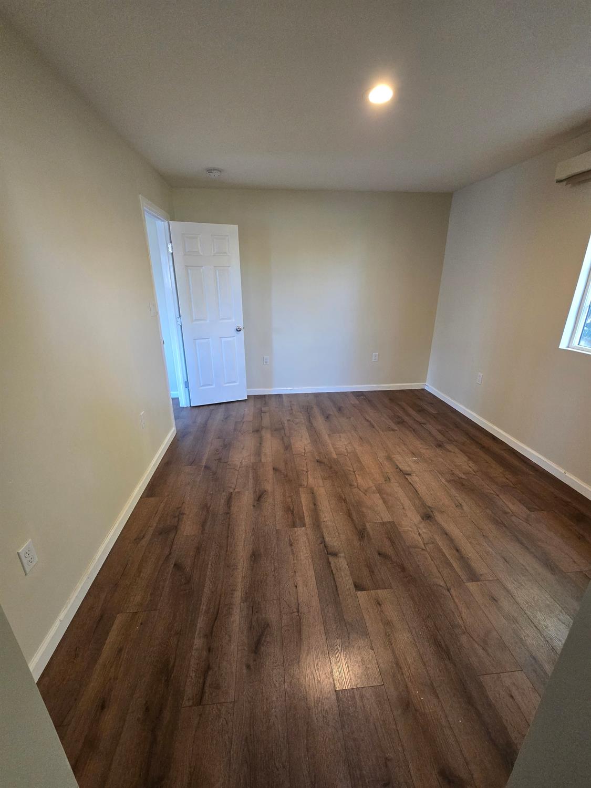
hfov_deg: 89.9
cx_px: 296
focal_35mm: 13
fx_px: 296
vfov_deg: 106.2
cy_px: 394
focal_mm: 2.2
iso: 500
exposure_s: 1/60
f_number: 2.2
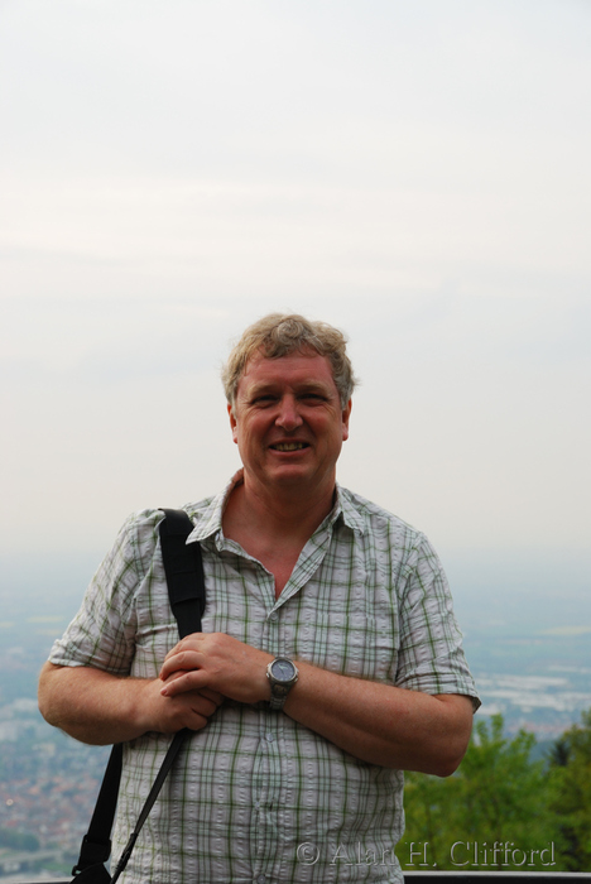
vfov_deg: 24.6
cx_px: 296
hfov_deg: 16.6
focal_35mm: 82
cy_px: 442
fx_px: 2027
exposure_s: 1/160
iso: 100
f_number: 8
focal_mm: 55
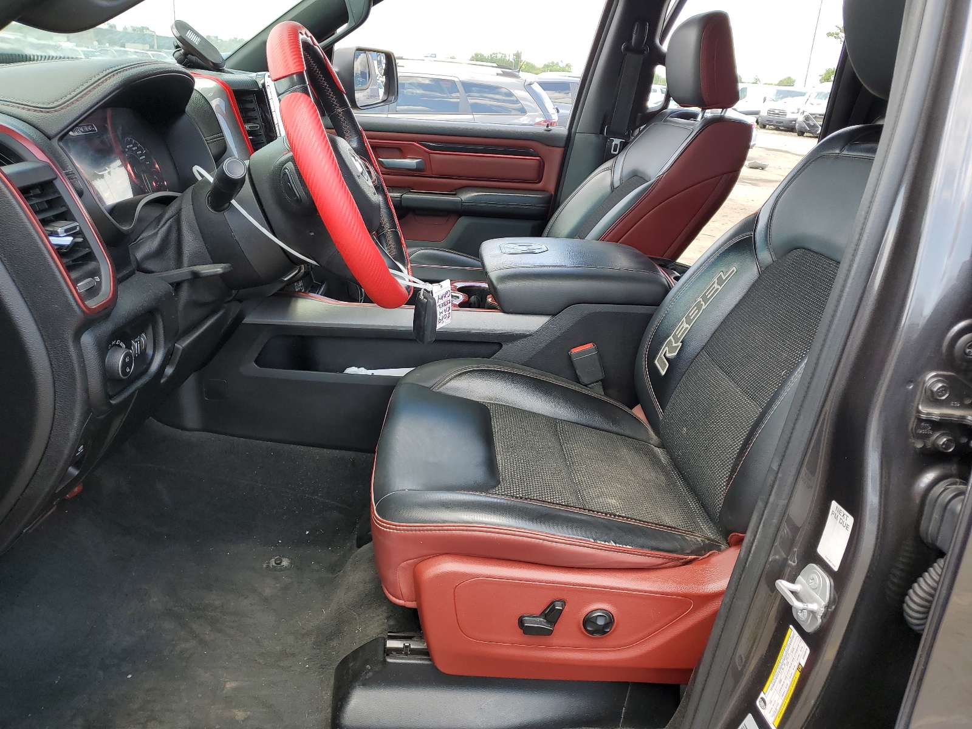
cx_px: 486
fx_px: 730
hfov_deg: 67.3
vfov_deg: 53.1
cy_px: 364
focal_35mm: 26
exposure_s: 1/286
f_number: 1.5
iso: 50
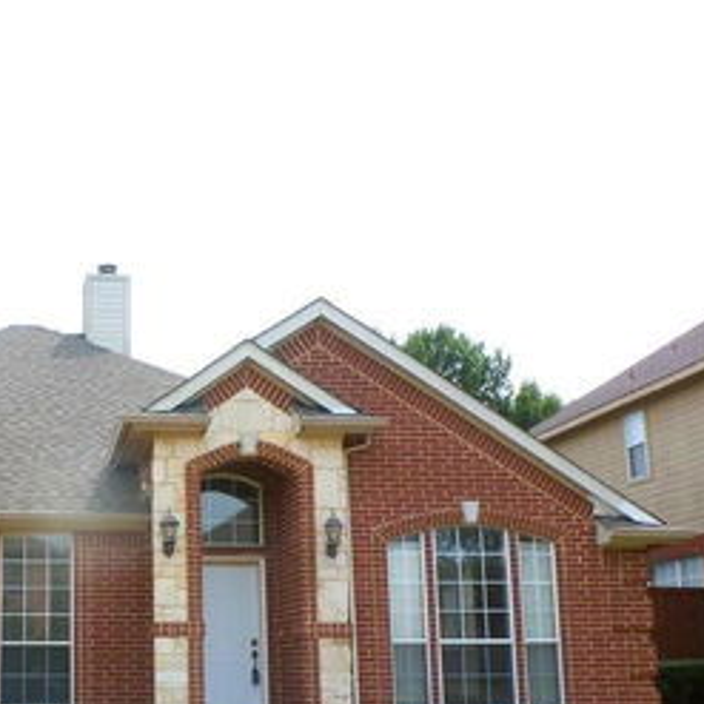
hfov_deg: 36.1
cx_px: 77
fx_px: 1012
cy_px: 490
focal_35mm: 44
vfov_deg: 37.8
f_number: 5
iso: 100
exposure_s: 1/500
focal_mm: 4.3
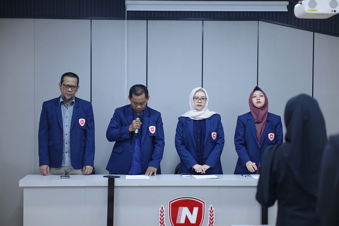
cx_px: 170
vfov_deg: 18.2
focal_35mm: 75
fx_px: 706
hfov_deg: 27.0
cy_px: 113
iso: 400
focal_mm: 50
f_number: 1.8
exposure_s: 1/100
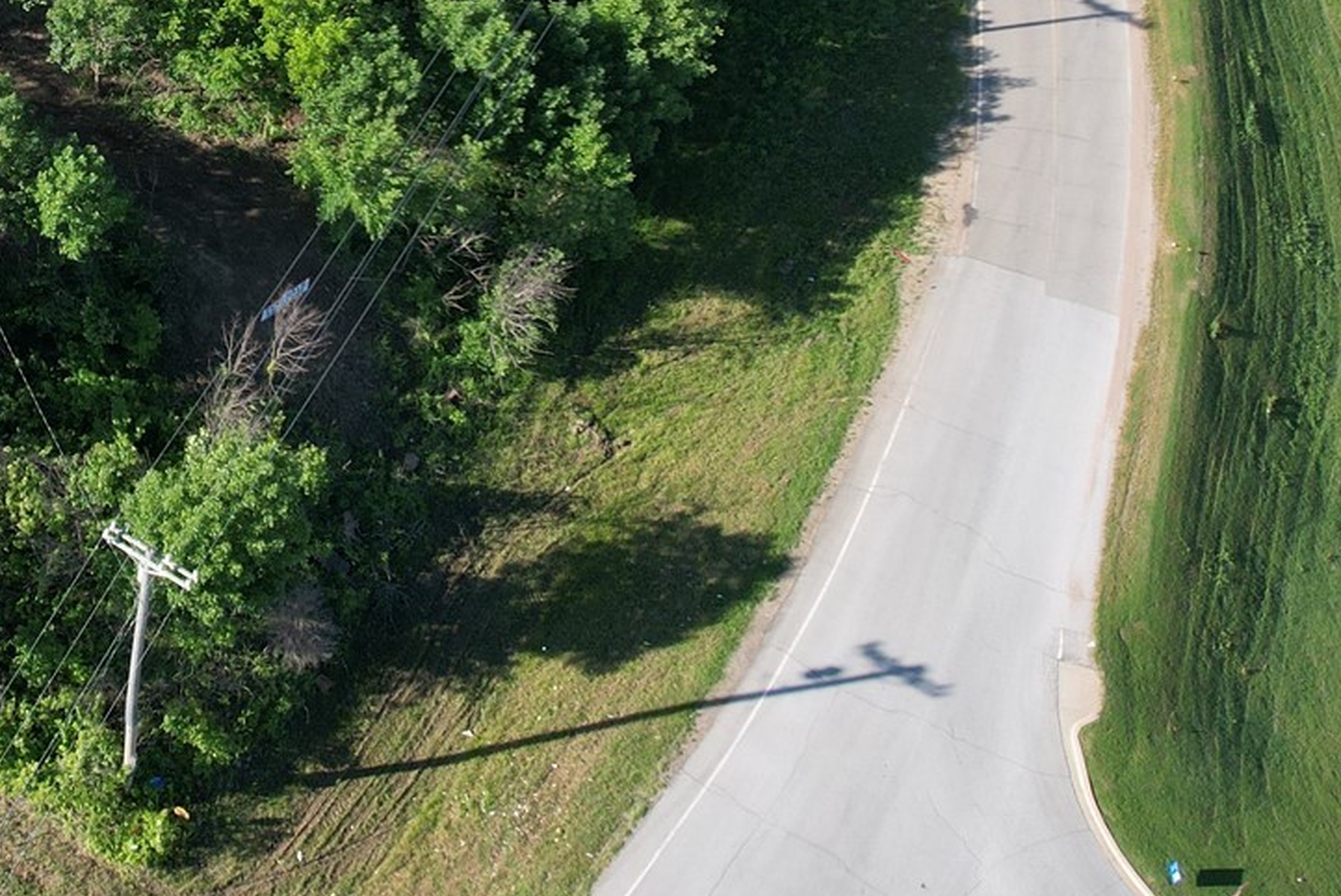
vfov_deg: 21.1
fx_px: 2310
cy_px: -34
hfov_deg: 30.7
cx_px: 98
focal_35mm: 62
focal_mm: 8.38
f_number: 2.8
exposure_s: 1/1000
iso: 110
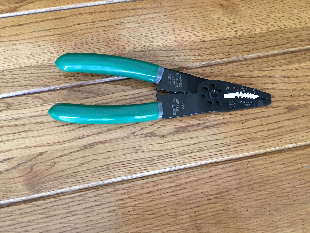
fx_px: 260
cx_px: 155
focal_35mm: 29
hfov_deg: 61.7
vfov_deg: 48.2
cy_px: 116
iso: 80
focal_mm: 4.15
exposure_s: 1/8
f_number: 2.2
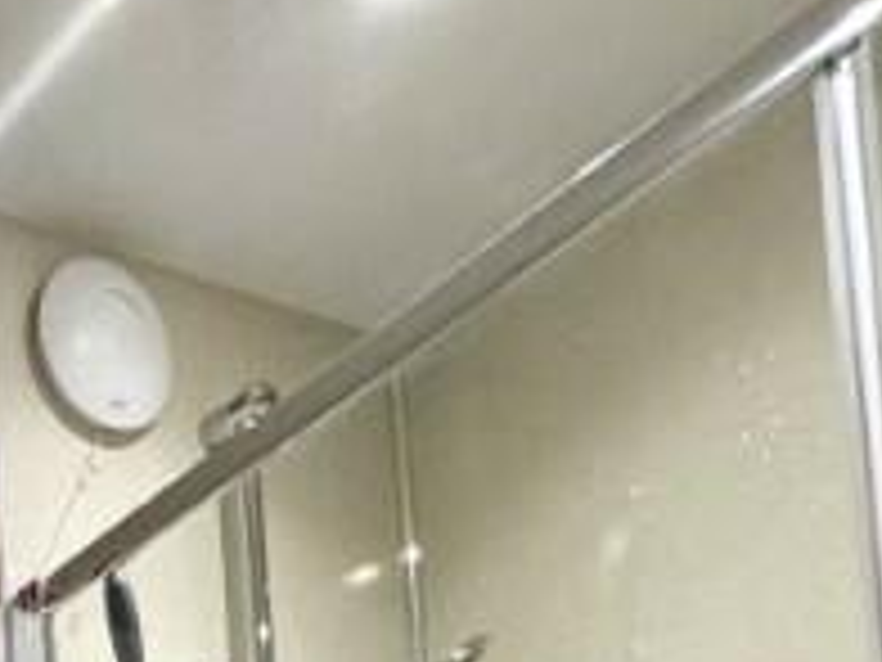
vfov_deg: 16.9
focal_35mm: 61
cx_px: -583
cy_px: 1369
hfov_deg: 22.7
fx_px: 1554
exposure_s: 1/100
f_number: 2.2
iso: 250
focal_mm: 2.22
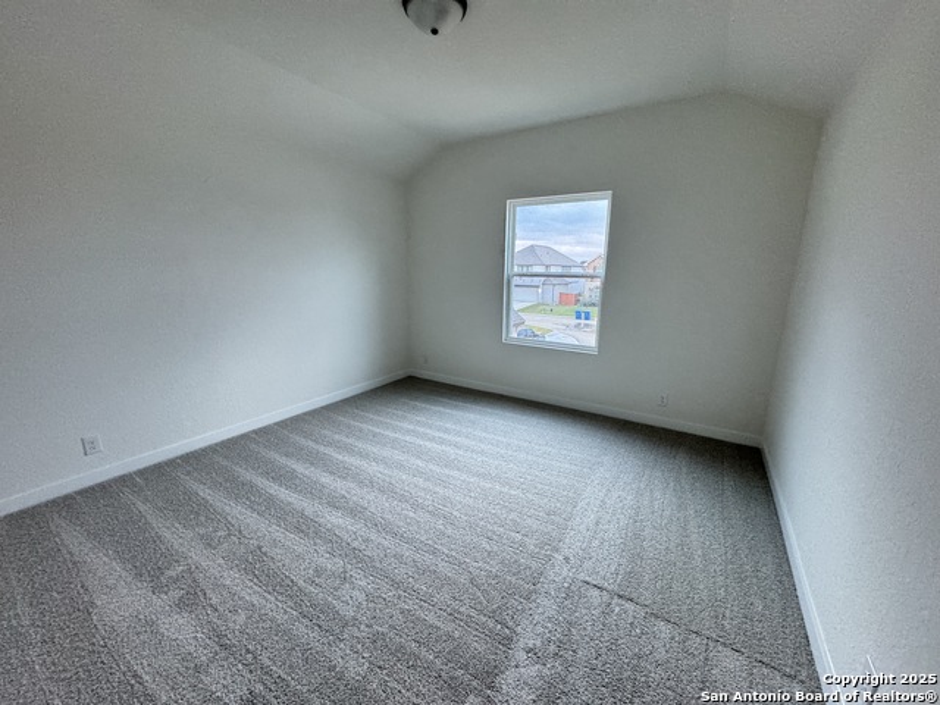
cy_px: 352
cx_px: 470
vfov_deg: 85.7
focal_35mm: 14
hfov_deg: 102.1
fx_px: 380
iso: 800
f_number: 2.2
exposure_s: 1/60
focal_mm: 2.22
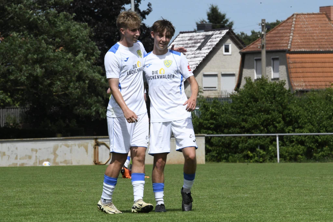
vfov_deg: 3.4
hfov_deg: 5.2
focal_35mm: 400
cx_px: 166
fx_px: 3699
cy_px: 111
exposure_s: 1/1600
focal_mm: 400
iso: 5000
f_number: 29
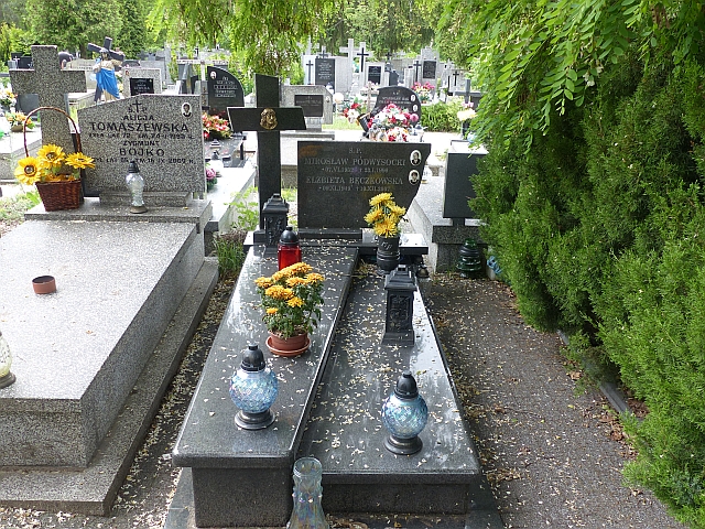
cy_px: 264
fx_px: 611
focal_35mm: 30
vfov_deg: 46.8
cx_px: 352
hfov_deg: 60.0
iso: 100
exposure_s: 1/160
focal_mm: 5.4
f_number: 3.5
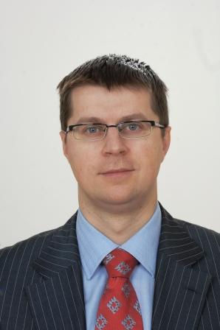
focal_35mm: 147
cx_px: 110
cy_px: 165
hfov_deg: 9.3
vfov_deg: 14.0
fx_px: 1349
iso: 125
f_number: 5.6
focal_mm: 98
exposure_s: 1/125
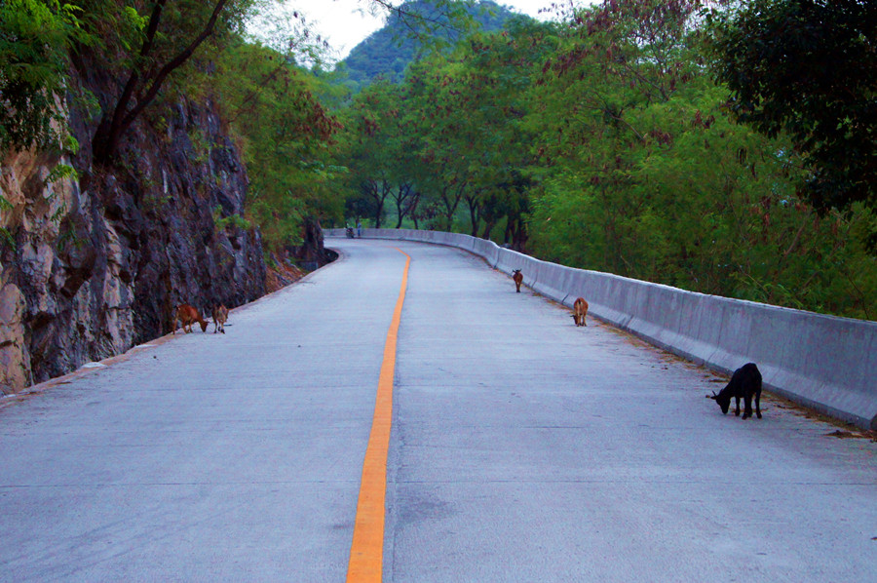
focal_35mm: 82
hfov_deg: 24.6
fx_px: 2008
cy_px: 292
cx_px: 438
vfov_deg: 16.5
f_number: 5.6
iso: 1600
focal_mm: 55
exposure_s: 1/80
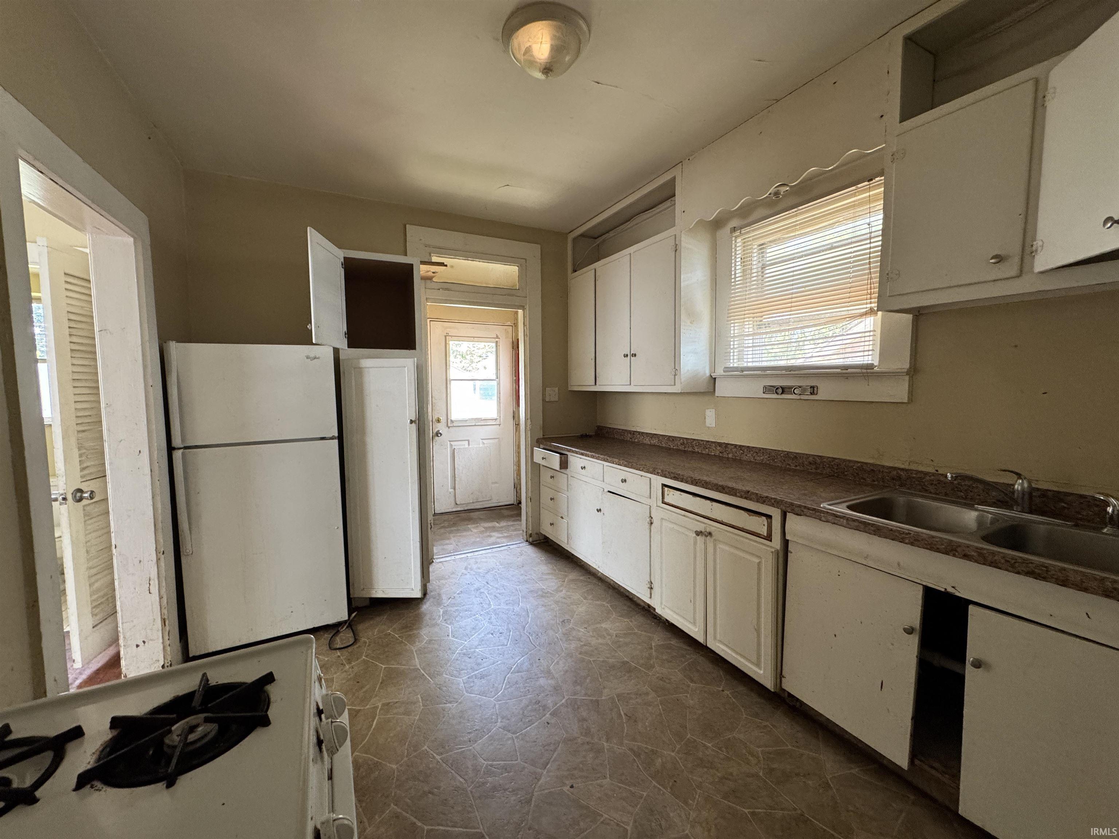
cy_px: 420
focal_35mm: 14
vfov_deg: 85.7
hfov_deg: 102.1
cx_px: 560
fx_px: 453
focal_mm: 2.22
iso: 250
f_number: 2.2
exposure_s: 1/99
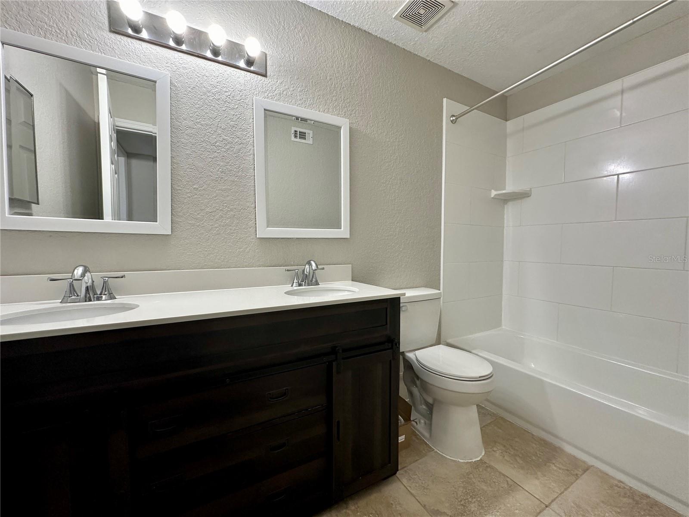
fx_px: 279
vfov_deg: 85.7
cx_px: 344
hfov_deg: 102.1
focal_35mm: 14
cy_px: 258
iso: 200
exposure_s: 1/120
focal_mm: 2.22
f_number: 2.2
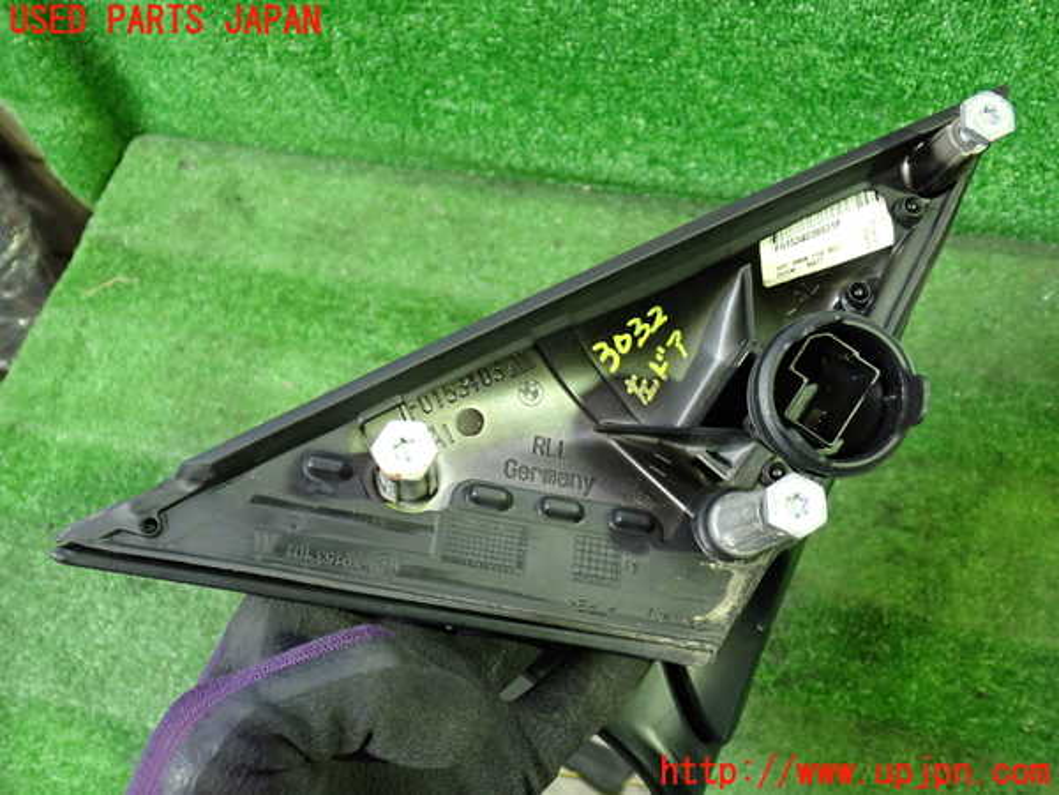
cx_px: 530
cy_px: 398
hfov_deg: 56.8
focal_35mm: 32
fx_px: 979
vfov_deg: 44.2
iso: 640
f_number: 2.4
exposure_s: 1/30
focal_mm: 5.79
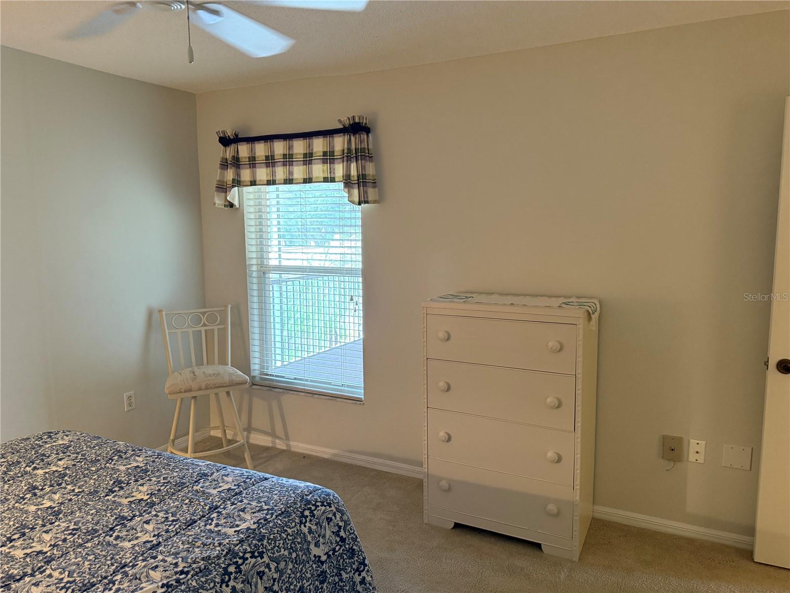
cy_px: 296
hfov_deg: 71.6
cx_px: 395
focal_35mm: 24
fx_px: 548
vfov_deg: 56.8
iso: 400
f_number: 1.78
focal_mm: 6.76
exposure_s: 1/60
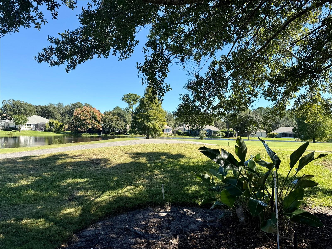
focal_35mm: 24
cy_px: 124
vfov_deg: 56.8
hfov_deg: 71.6
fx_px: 230
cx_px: 166
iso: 80
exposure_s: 1/2525
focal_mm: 6.76
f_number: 1.78
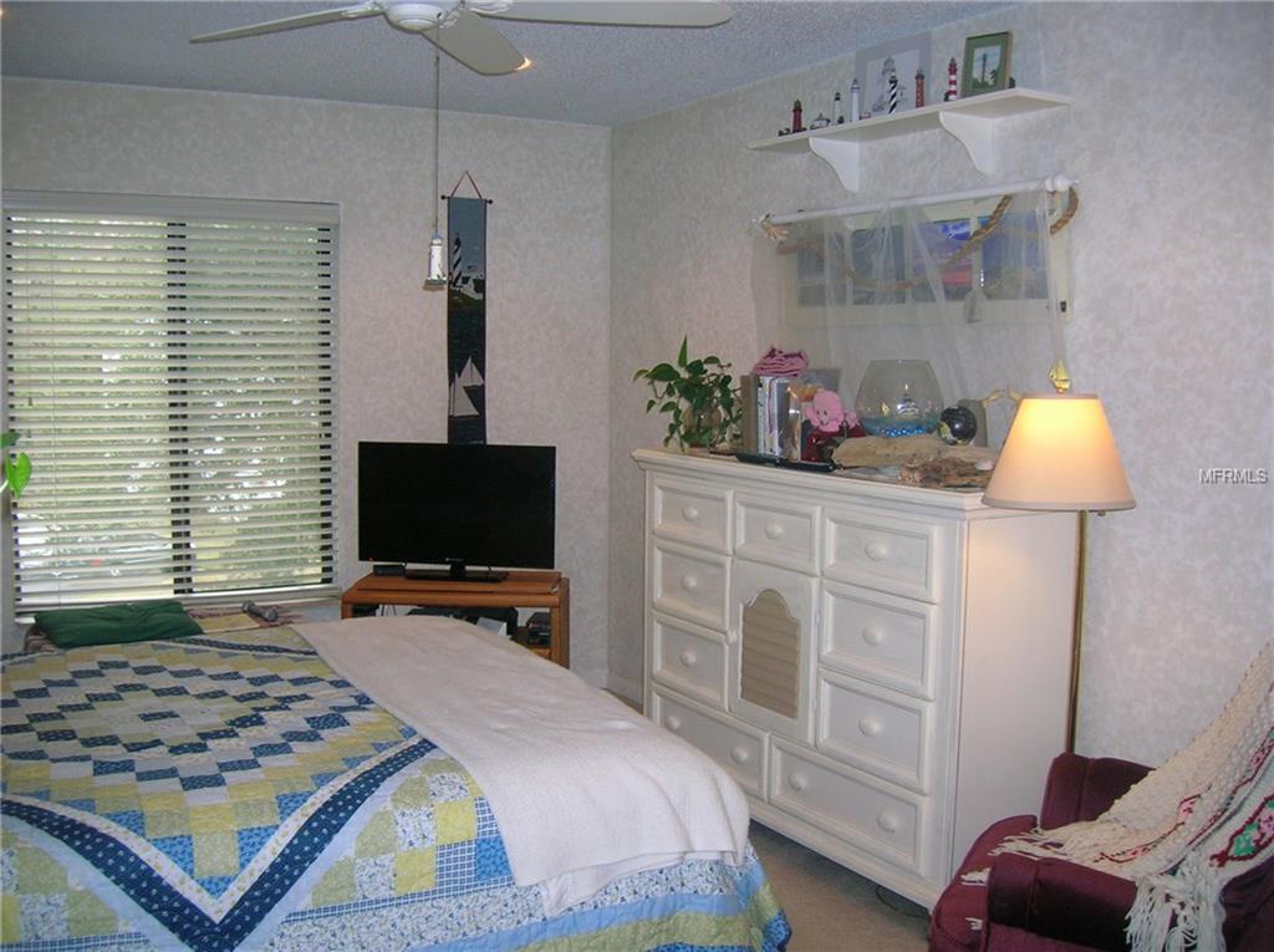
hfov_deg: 54.0
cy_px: 476
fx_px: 1250
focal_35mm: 34
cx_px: 637
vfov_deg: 41.7
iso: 98
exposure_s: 1/60.1
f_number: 2.9
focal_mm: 5.7
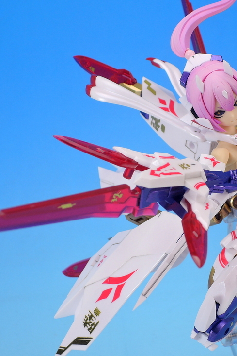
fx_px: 1362
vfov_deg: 14.9
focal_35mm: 138
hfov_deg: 9.9
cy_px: 179
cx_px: 204
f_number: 5.6
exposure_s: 1/8
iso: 80
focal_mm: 20.2
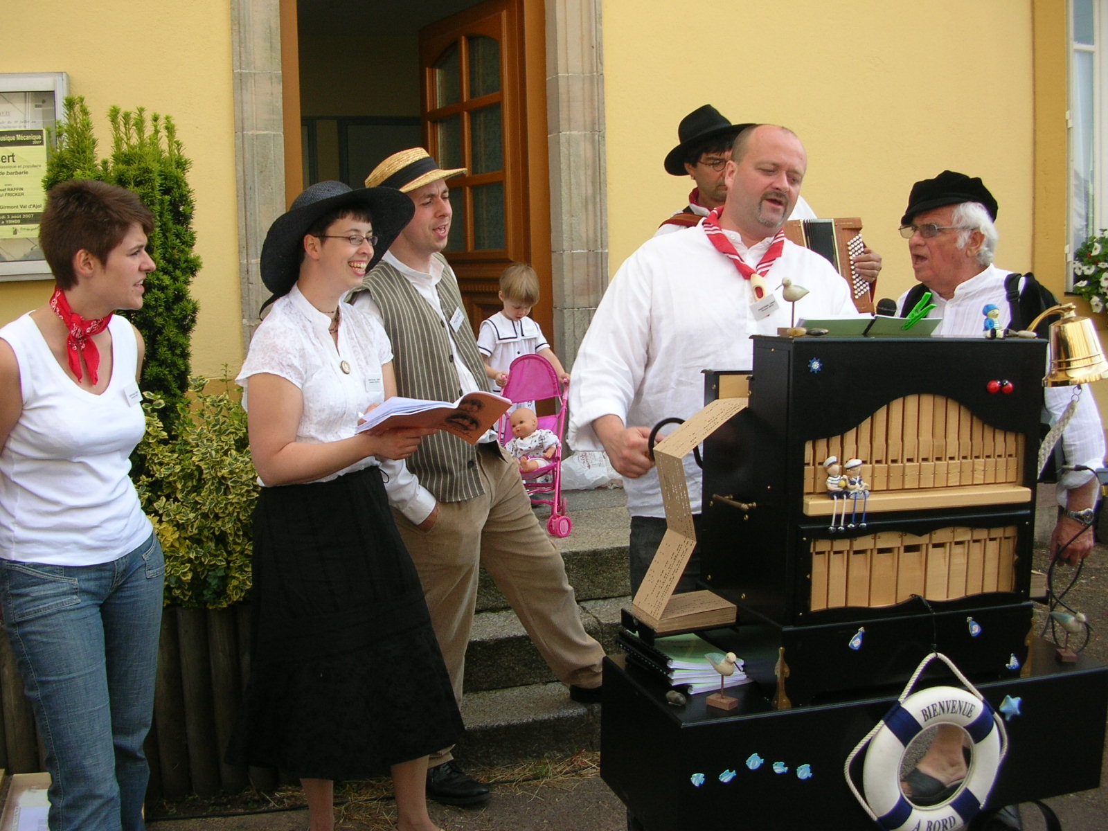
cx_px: 554
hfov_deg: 52.6
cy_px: 416
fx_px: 1120
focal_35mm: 35
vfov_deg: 40.7
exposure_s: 1/230
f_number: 2.8
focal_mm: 5.8
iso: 50
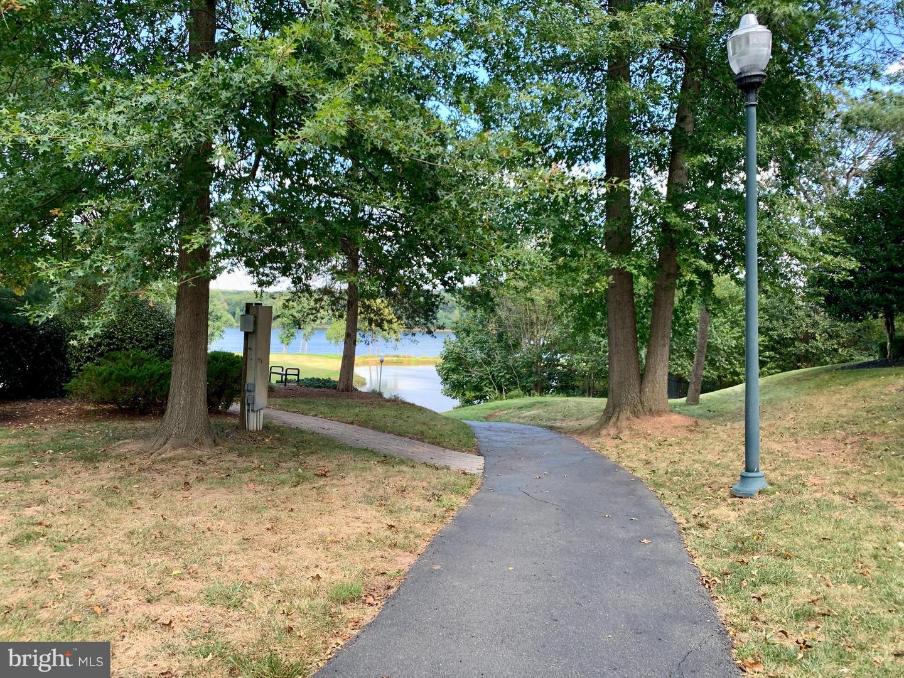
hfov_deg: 67.3
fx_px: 679
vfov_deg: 53.1
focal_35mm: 26
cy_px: 339
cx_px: 452
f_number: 1.8
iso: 25
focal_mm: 4.25
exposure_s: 1/145
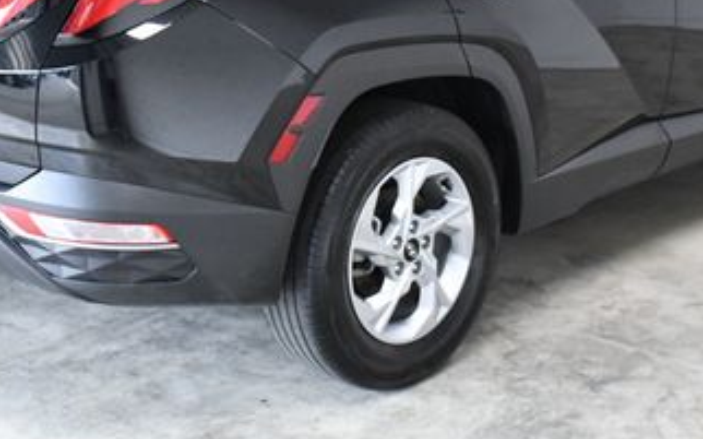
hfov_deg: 28.2
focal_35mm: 73
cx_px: 343
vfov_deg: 17.5
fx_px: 1398
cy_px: 20
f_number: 8
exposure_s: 1/250
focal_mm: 24
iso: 2500
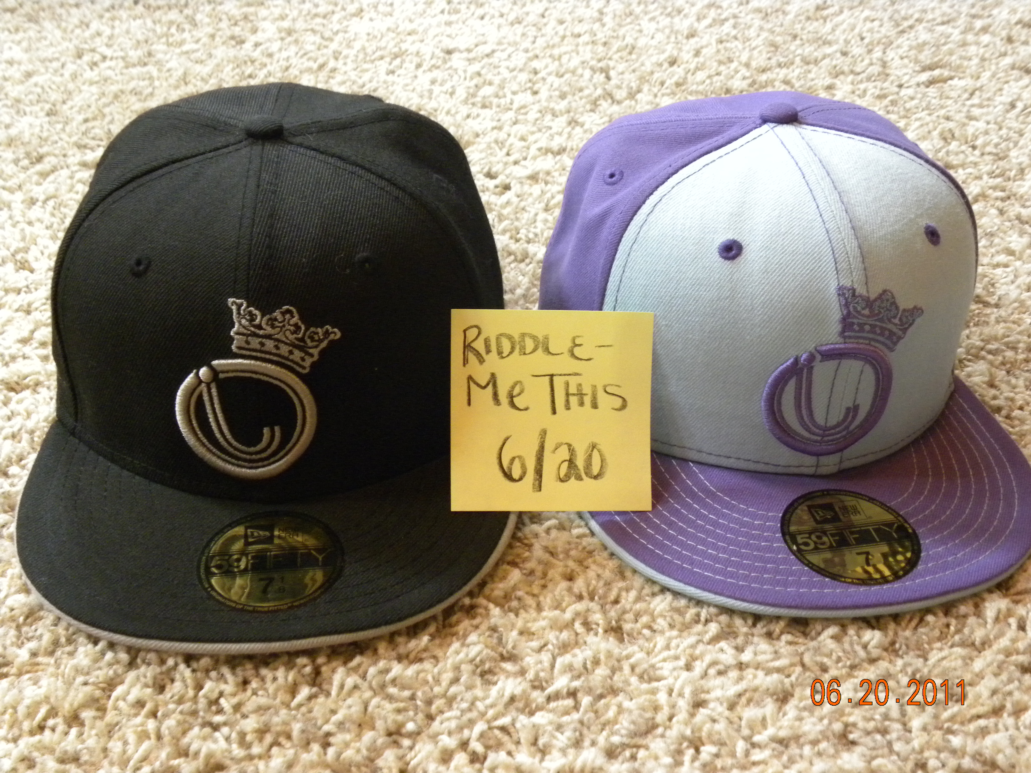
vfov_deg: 31.5
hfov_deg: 41.2
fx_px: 1370
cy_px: 386
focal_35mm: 46
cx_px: 516
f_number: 3.2
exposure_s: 1/24.8
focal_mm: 8.2
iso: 400
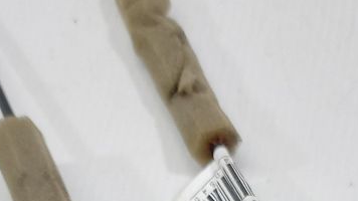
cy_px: 457
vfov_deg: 10.5
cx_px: 263
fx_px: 968
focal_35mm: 102
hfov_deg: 20.8
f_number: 1.8
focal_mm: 5.23
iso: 100
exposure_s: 1/50
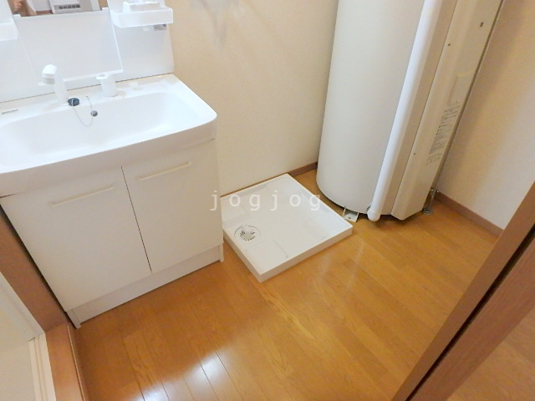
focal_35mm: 21
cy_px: 200
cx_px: 268
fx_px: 325
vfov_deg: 63.4
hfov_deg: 79.0
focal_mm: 3.7
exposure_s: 1/40
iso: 640
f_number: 3.5
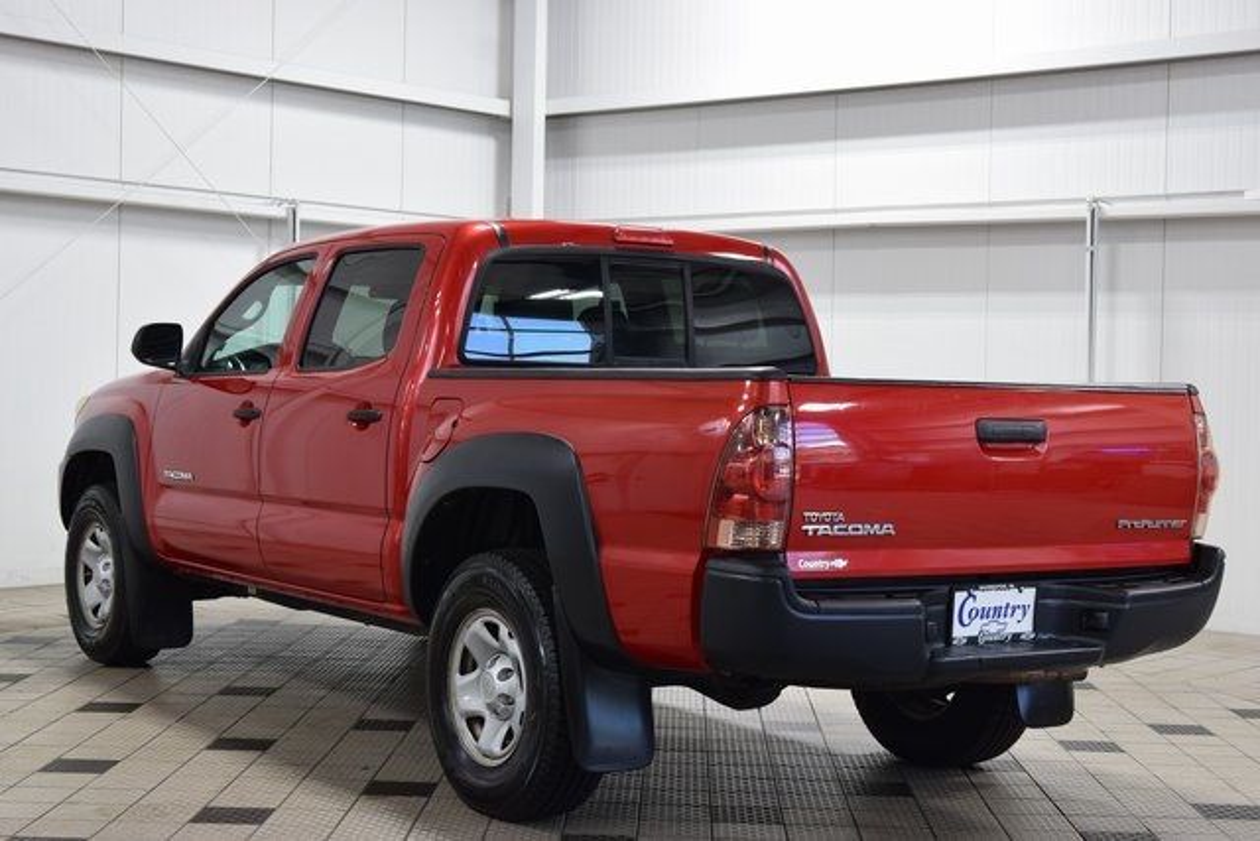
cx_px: 630
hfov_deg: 35.0
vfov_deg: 23.8
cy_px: 420
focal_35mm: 57
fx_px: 1995
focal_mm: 38
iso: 450
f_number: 6.3
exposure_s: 1/15
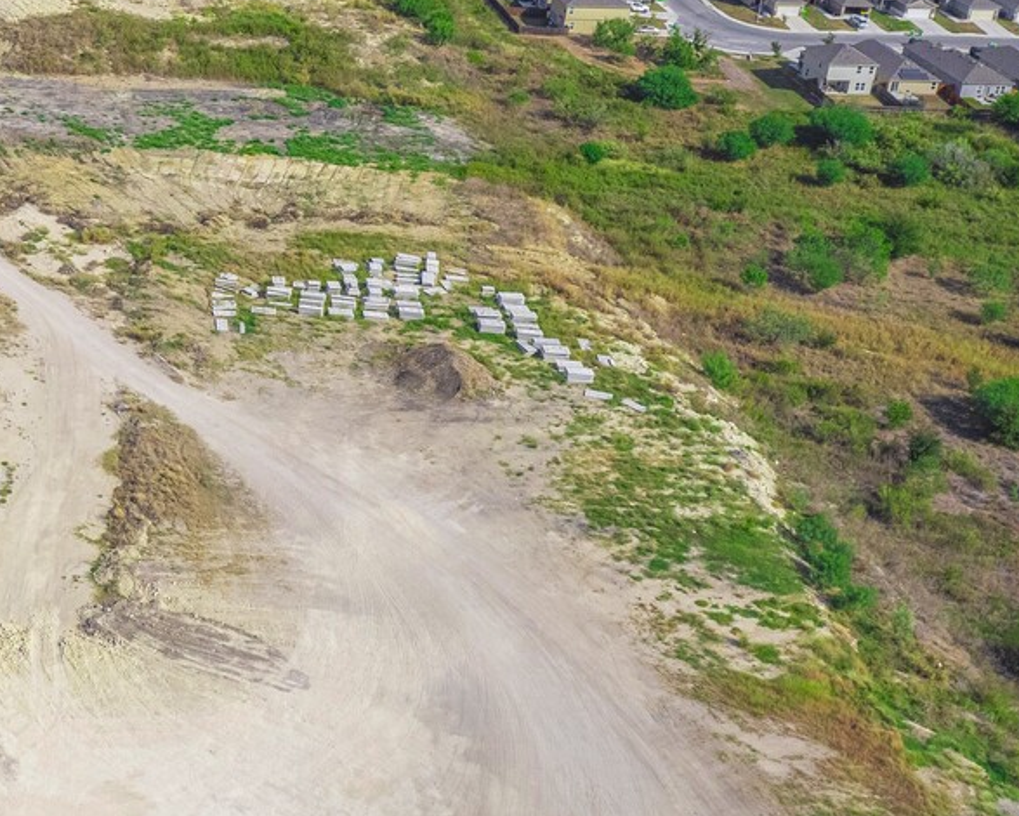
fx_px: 1720
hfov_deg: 29.4
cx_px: -131
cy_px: 160
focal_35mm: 57
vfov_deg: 26.2
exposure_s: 1/3000
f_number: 2.8
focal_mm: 8.38
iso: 110
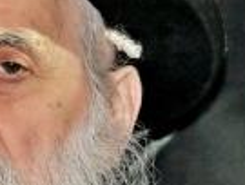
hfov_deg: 2.3
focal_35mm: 873
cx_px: -76
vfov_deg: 1.7
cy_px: 208
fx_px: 6195
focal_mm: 120
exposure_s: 1/160
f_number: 4
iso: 2000
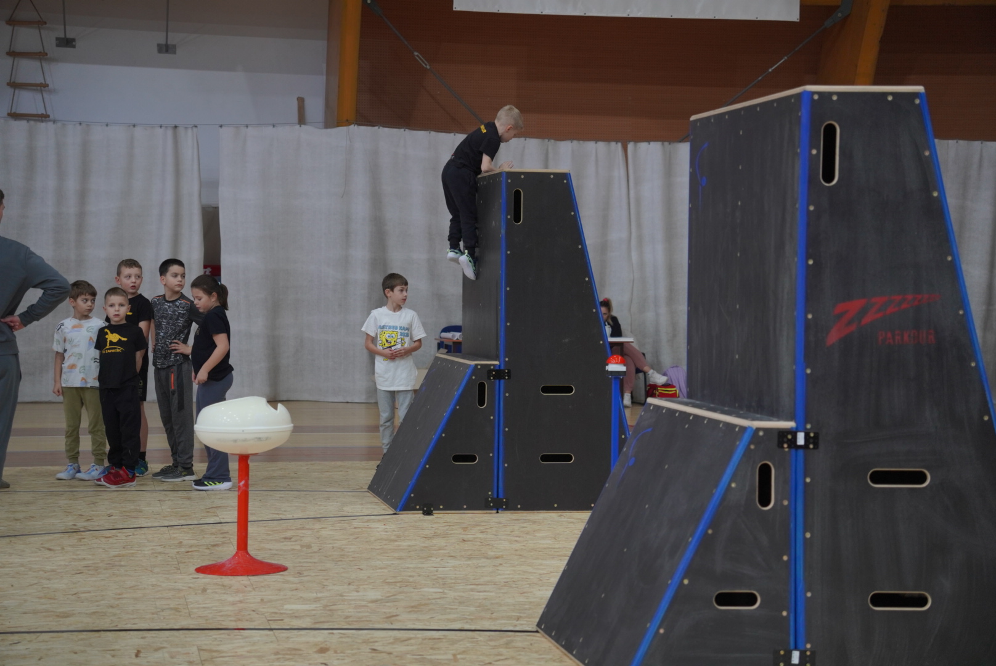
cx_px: 498
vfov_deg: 18.2
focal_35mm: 75
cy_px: 333
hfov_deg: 27.0
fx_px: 2076
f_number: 3.2
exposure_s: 1/200
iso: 500
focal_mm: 50
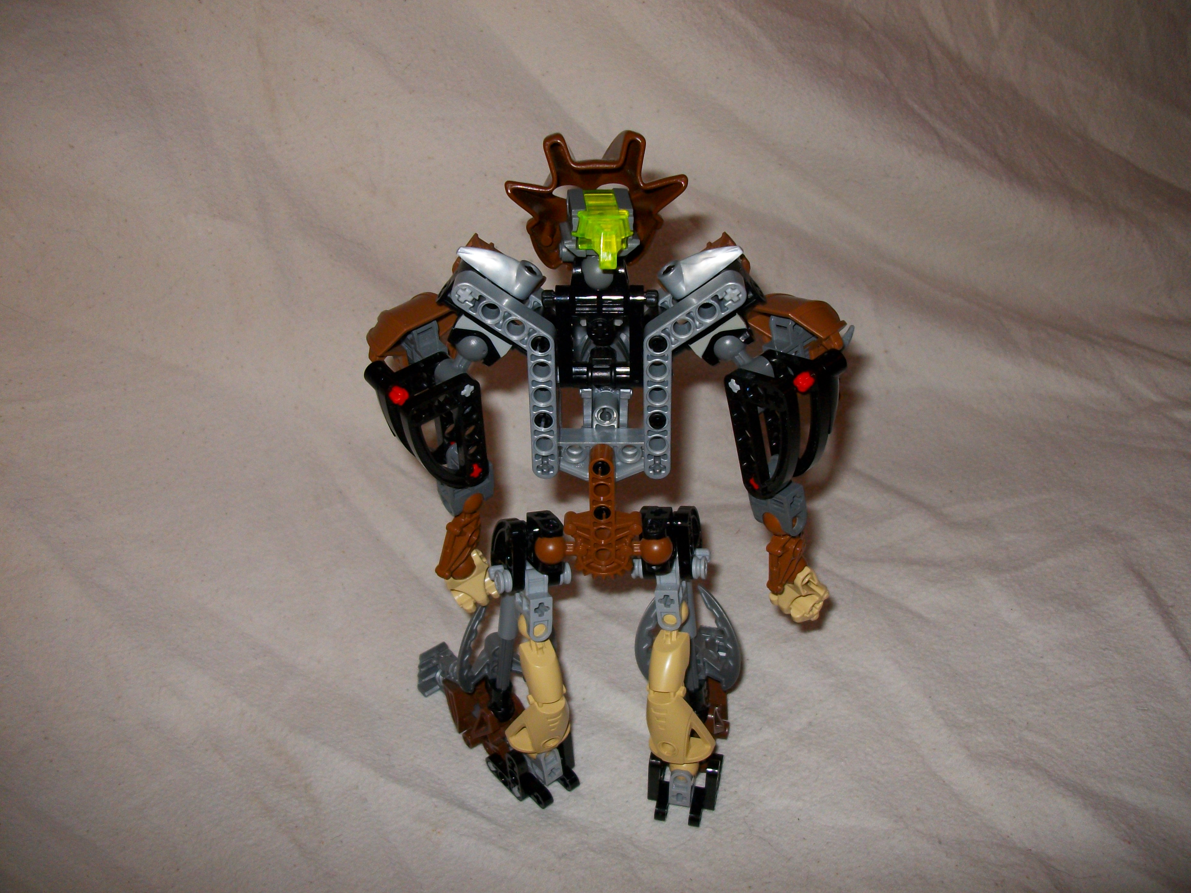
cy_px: 449
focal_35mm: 35
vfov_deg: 40.7
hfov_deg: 52.6
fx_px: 1204
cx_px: 600
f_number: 2.9
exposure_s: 1/40
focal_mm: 5.7
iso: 125
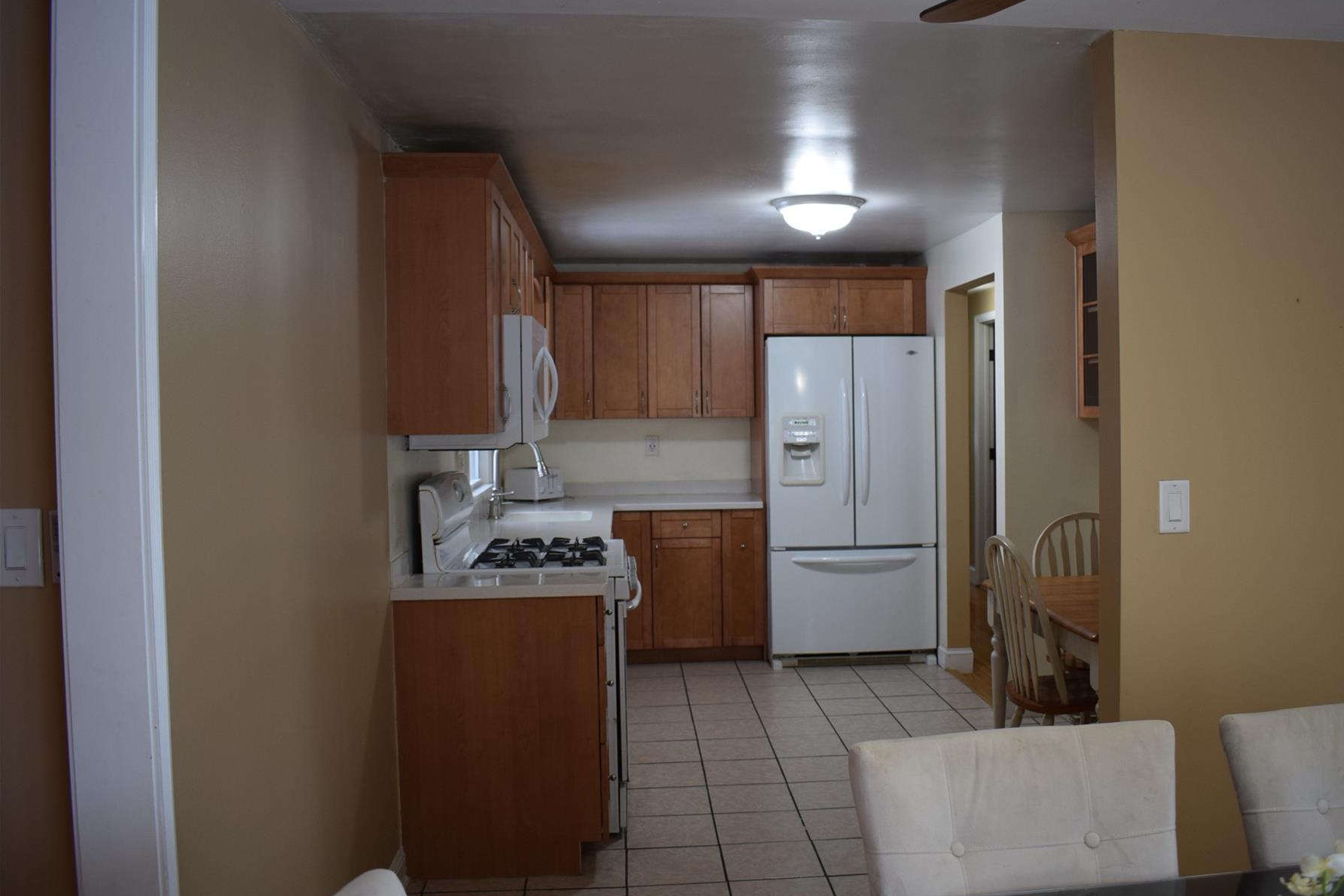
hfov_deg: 60.0
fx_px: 1157
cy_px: 448
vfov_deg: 42.3
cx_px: 771
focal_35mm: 31
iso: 500
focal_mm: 18
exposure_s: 1/60
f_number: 4
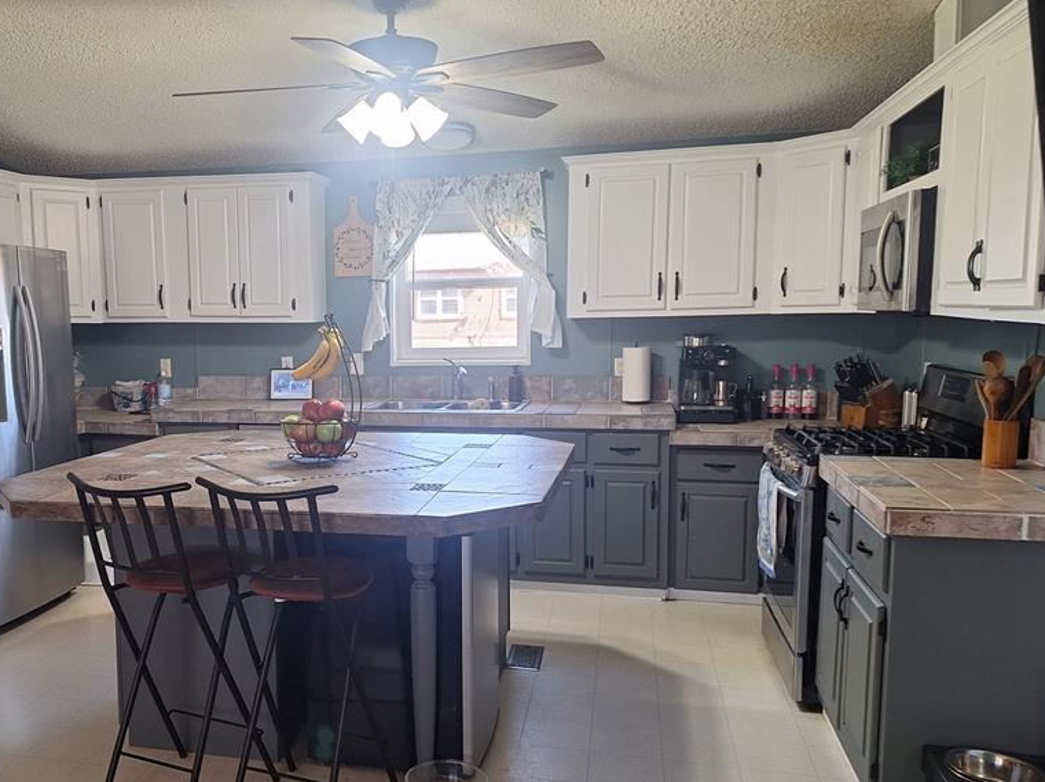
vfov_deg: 45.4
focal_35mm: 31
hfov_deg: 57.2
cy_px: 413
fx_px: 935
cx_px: 355
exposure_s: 1/40
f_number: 1.8
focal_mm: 5.54
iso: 64
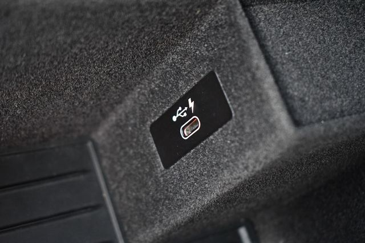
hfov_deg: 35.1
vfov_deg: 23.8
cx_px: 182
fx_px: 578
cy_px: 122
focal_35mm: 57
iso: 2000
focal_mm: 38
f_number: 4.8
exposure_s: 1/125
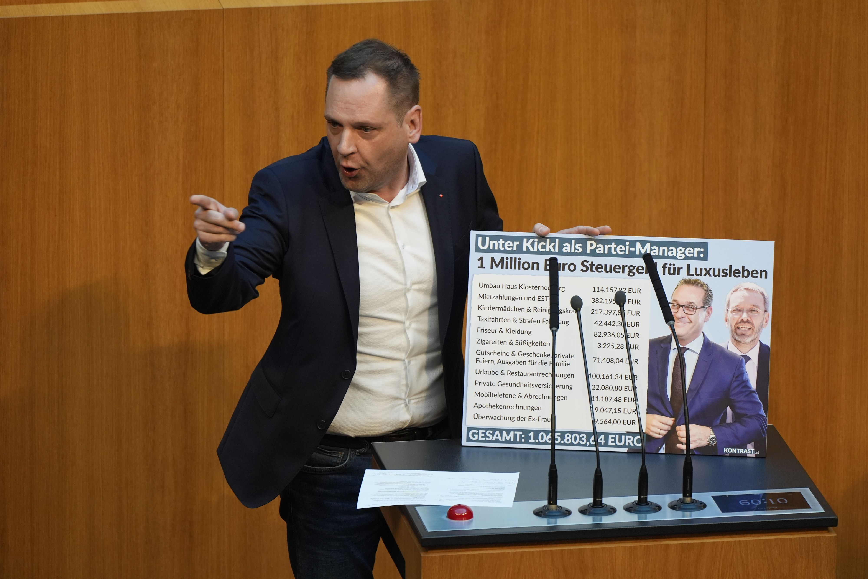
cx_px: 434
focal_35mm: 321
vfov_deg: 4.3
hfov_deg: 6.4
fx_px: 7739
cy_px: 290
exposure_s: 1/320
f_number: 5.6
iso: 2000
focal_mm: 321
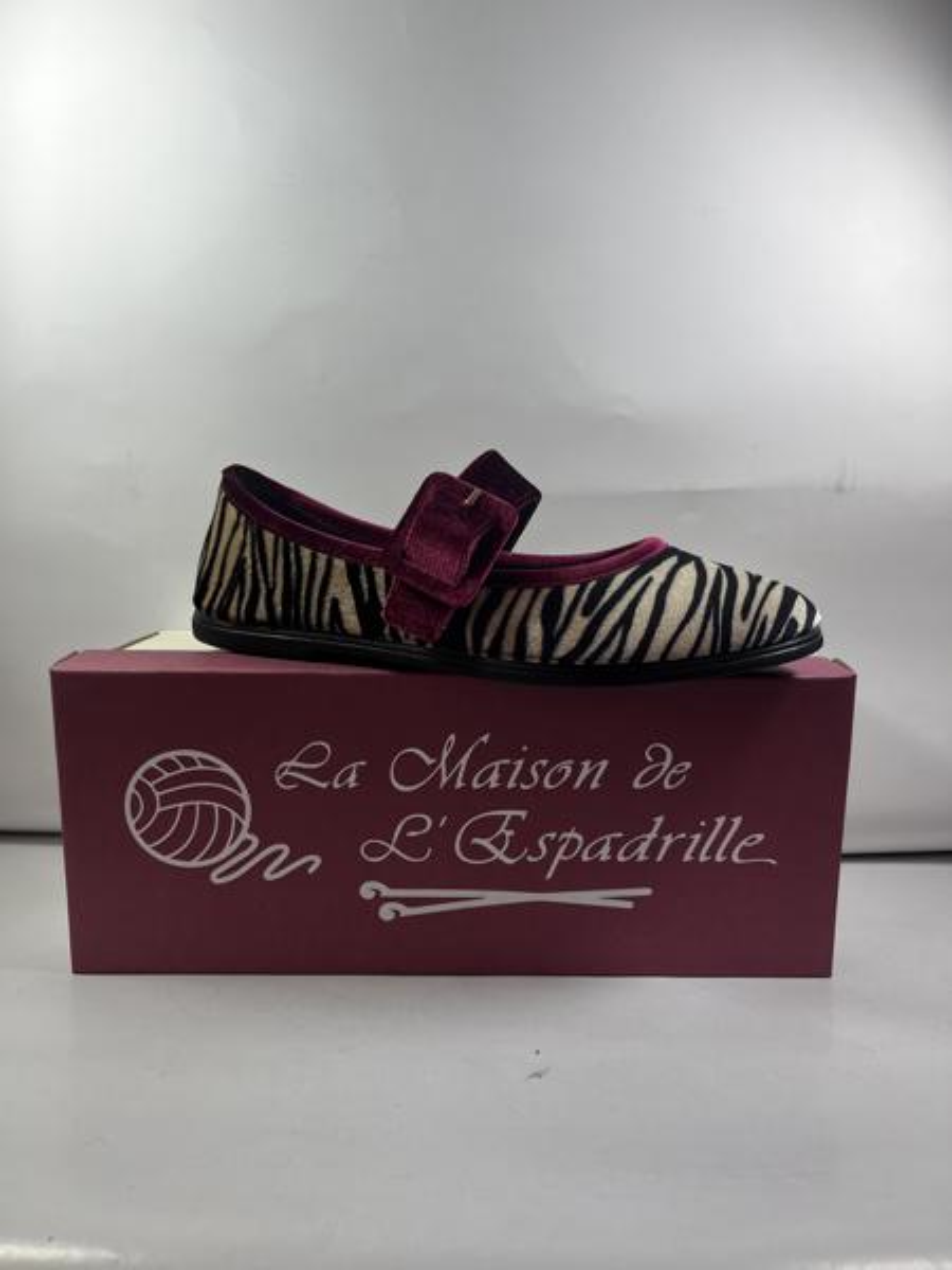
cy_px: 635
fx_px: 953
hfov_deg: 53.1
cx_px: 476
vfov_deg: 67.3
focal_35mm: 26
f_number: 1.6
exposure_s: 1/265
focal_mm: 5.1
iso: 40
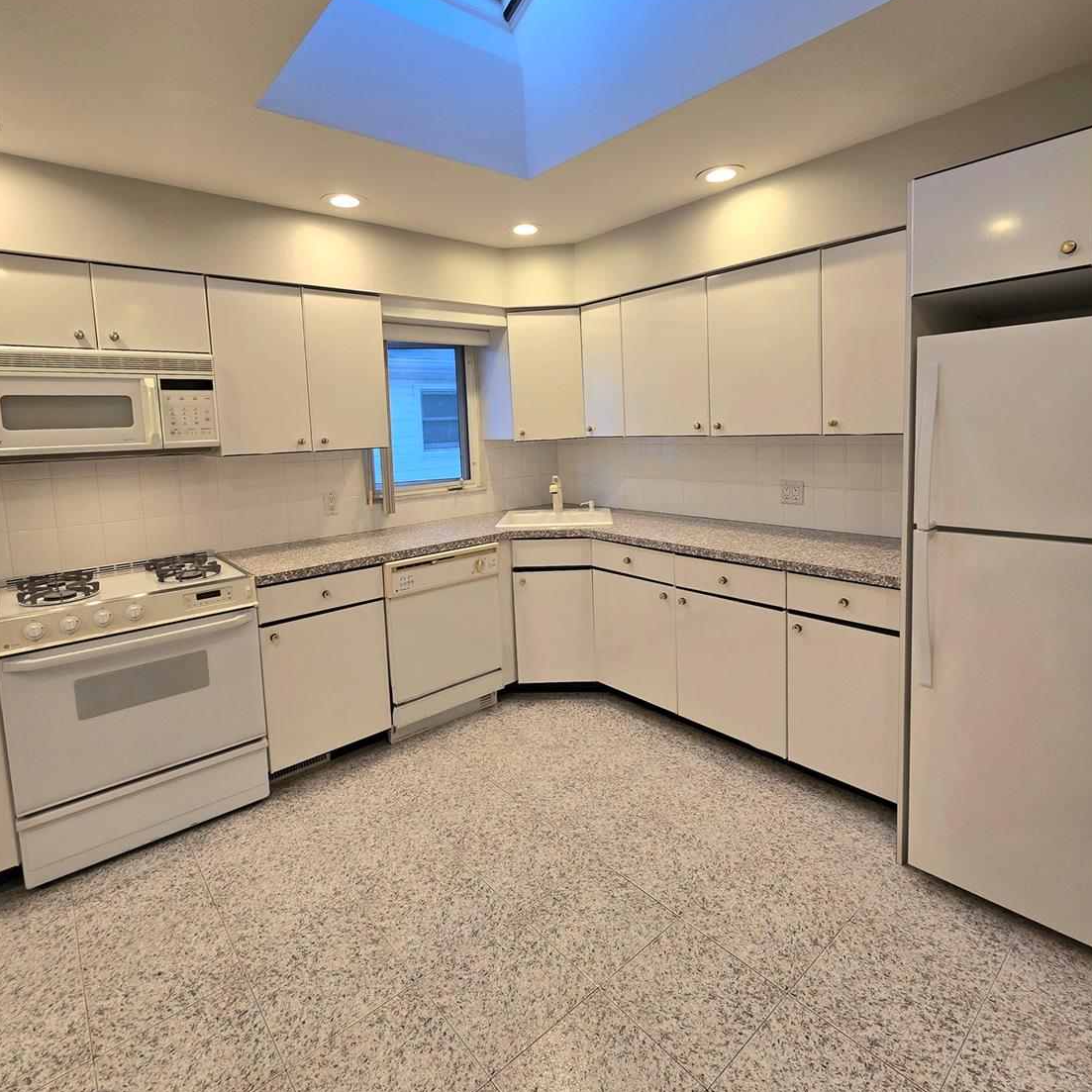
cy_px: 511
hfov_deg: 87.4
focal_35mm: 16
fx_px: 571
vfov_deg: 87.3
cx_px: 534
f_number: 2.2
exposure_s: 1/60.2
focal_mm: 2.2
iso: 64
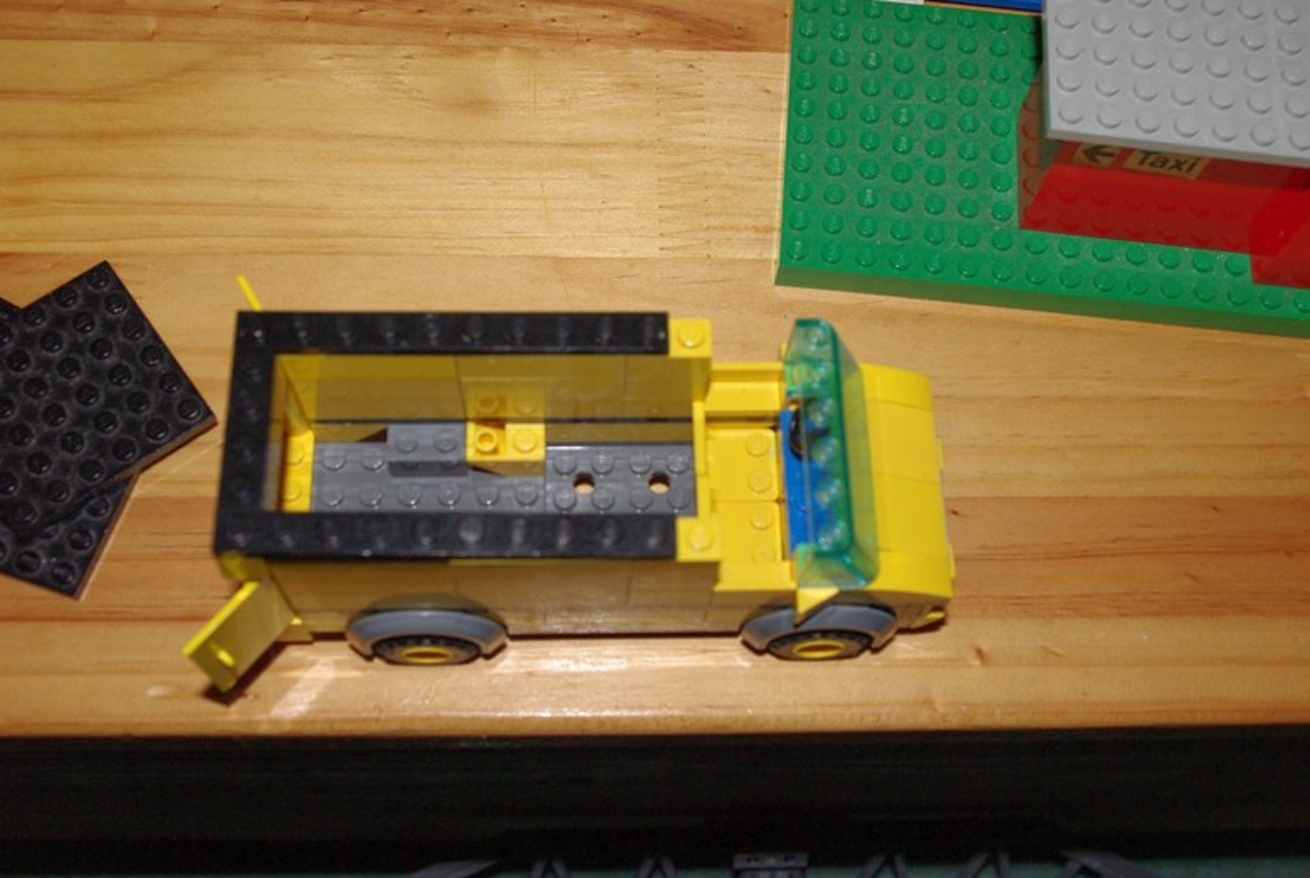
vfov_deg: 33.5
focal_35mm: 40
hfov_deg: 48.4
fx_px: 1458
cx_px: 665
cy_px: 430
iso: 800
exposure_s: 1/45
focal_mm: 26.25
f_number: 6.7
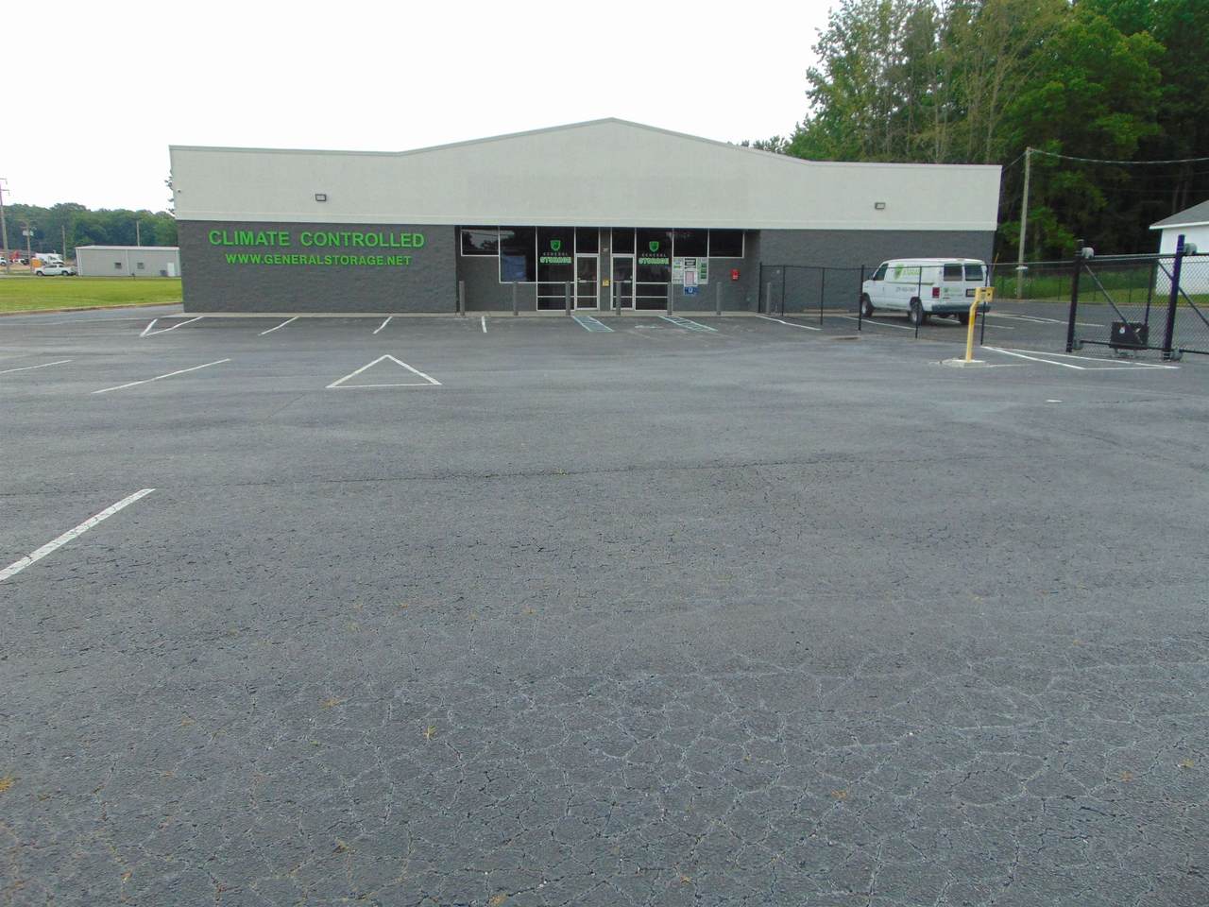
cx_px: 604
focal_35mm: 25
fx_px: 873
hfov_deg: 69.4
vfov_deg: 54.9
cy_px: 454
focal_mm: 4.5
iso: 80
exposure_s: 1/400
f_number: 3
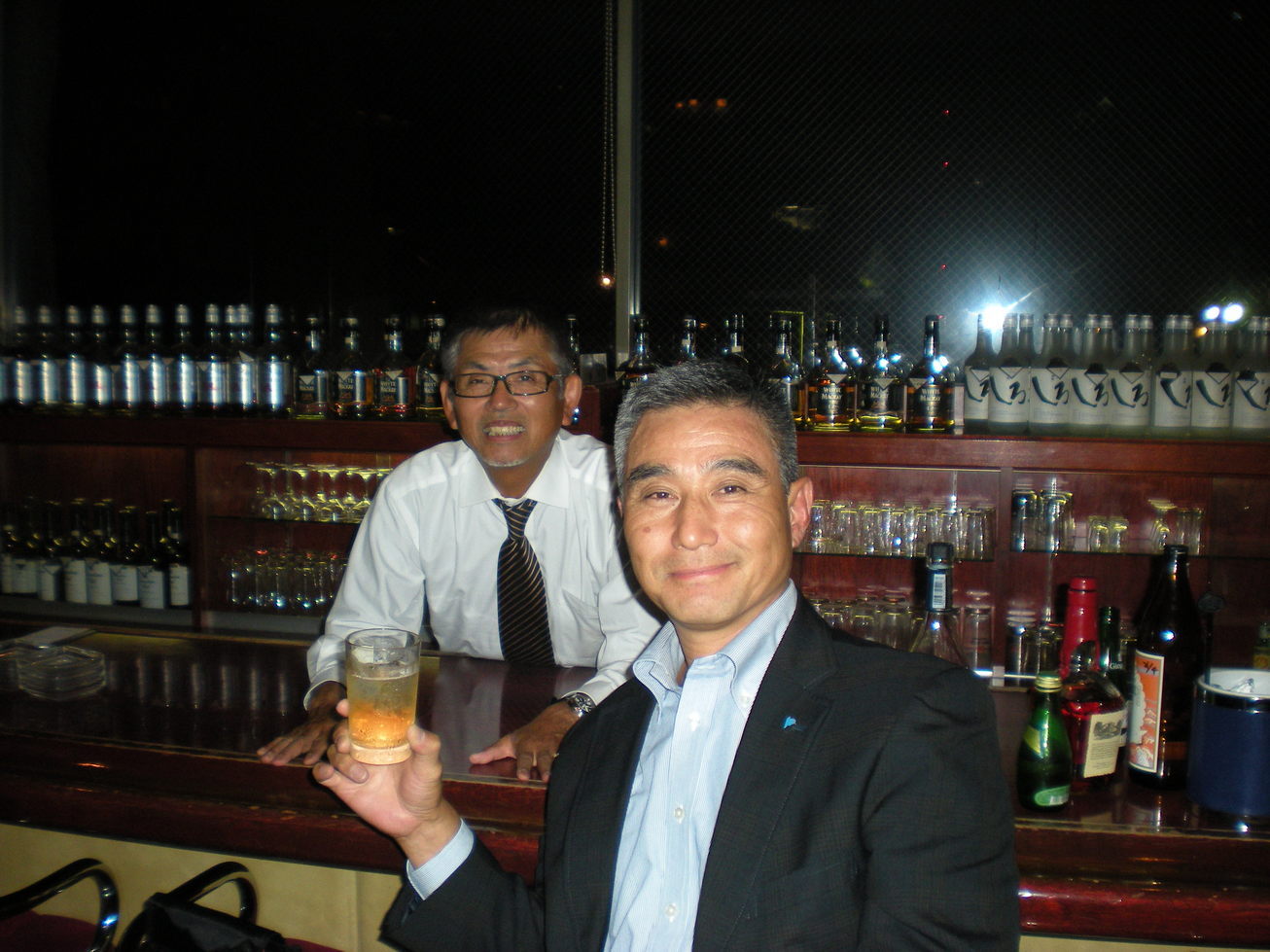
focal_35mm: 38
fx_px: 1394
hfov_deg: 49.0
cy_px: 476
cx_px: 635
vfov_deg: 37.7
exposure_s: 1/60
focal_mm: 6.3
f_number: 3.1
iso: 164
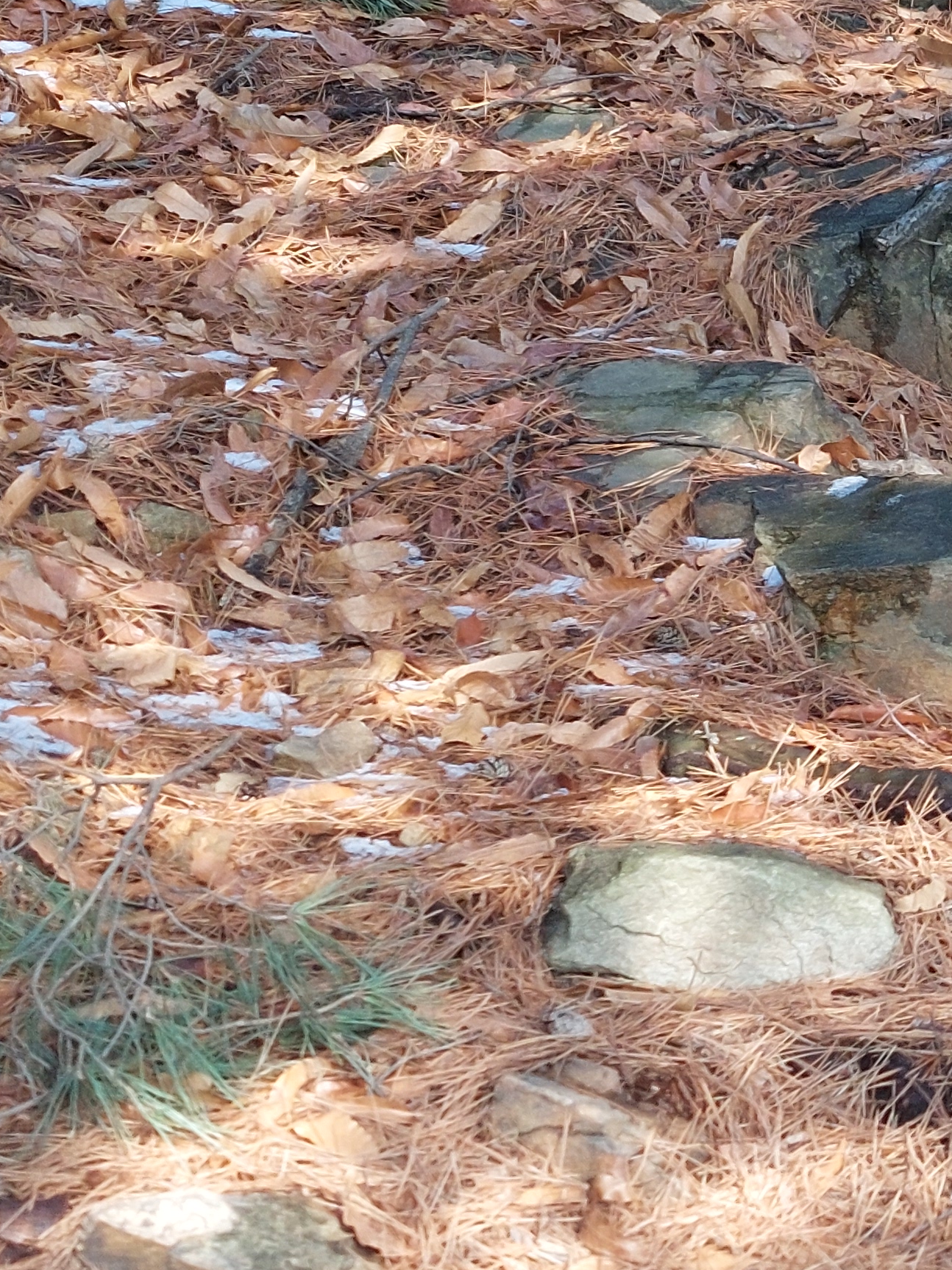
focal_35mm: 67
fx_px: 2457
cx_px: 1471
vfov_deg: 28.9
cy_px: 541
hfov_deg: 19.0
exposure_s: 1/194
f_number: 1.8
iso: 40
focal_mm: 5.23
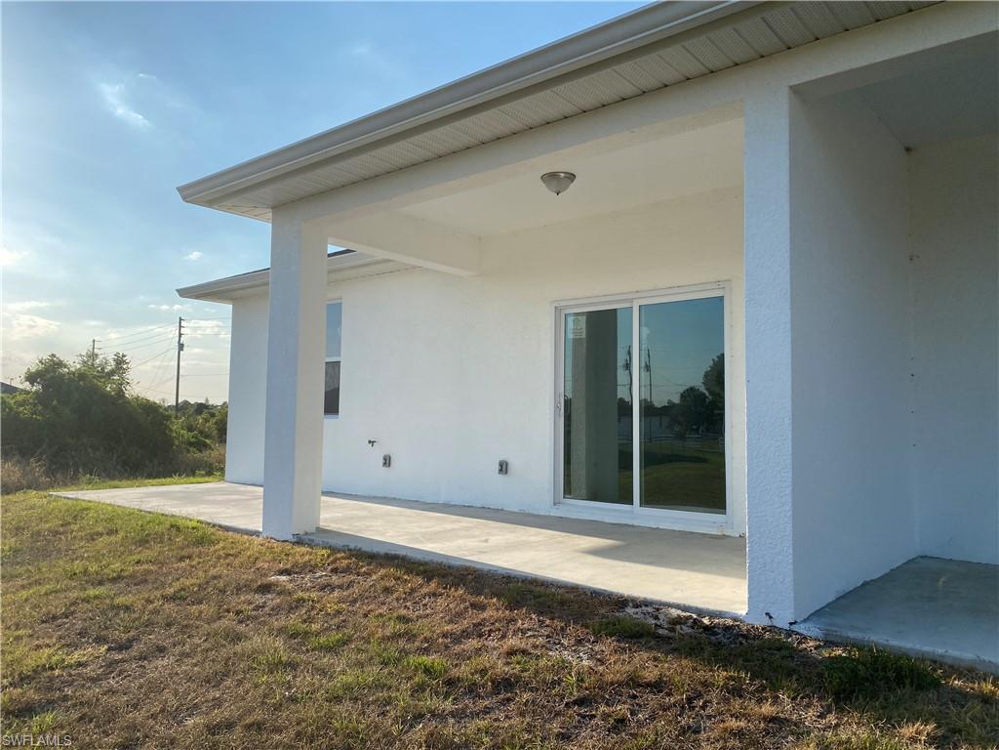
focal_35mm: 26
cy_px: 375
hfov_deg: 67.3
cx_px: 500
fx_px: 750
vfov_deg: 53.1
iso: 32
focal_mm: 4.25
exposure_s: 1/3497
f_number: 1.8
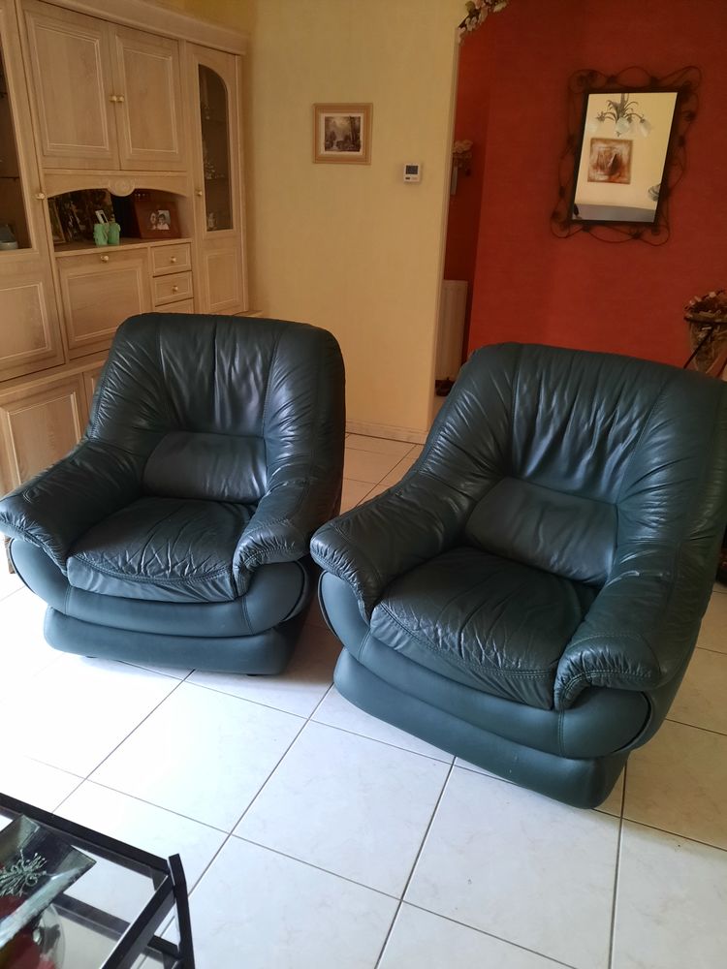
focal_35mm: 25
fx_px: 700
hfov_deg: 54.9
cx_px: 364
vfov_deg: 69.4
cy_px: 484
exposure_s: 1/25
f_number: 2
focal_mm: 4.6
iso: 400
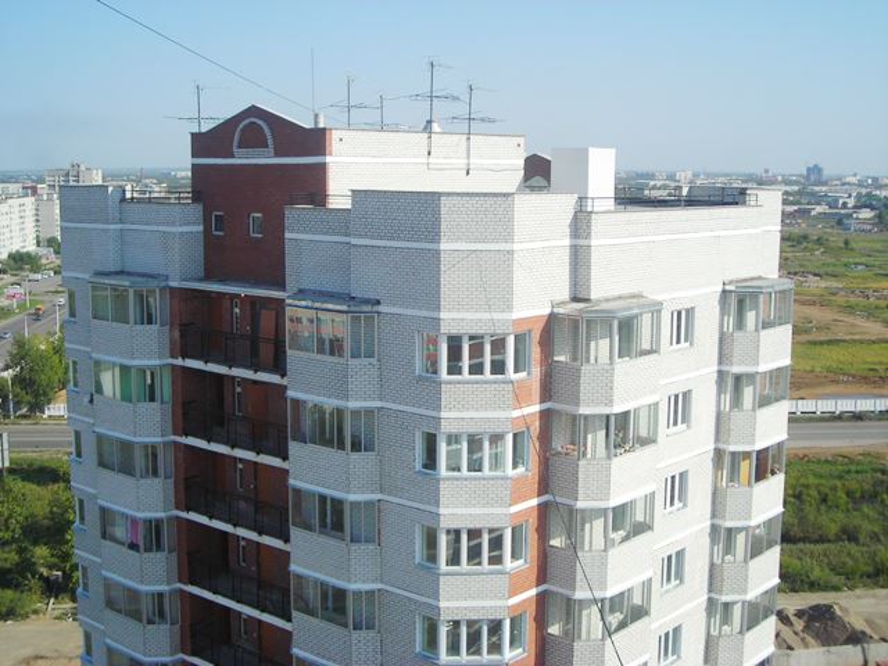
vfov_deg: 30.9
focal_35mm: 47
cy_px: 333
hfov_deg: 40.4
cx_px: 444
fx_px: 1206
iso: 50
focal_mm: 7.8
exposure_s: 1/227
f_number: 6.9
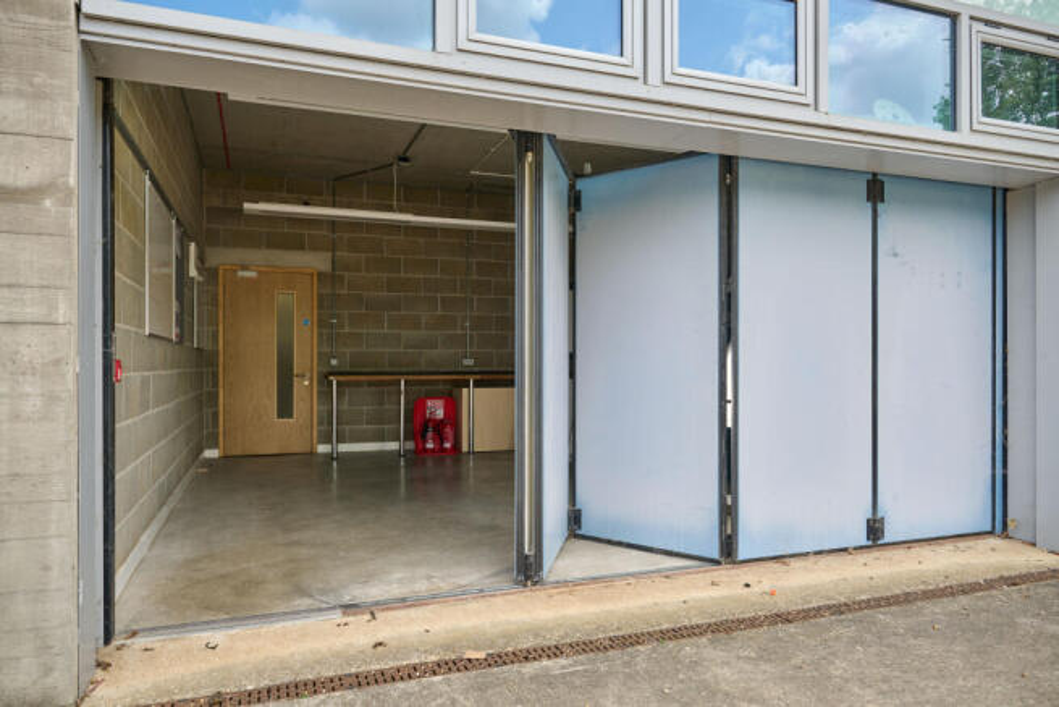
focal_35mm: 24
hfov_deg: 73.7
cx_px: 530
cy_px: 354
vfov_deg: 53.2
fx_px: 706
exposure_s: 1/200
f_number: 2.8
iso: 32
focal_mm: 24
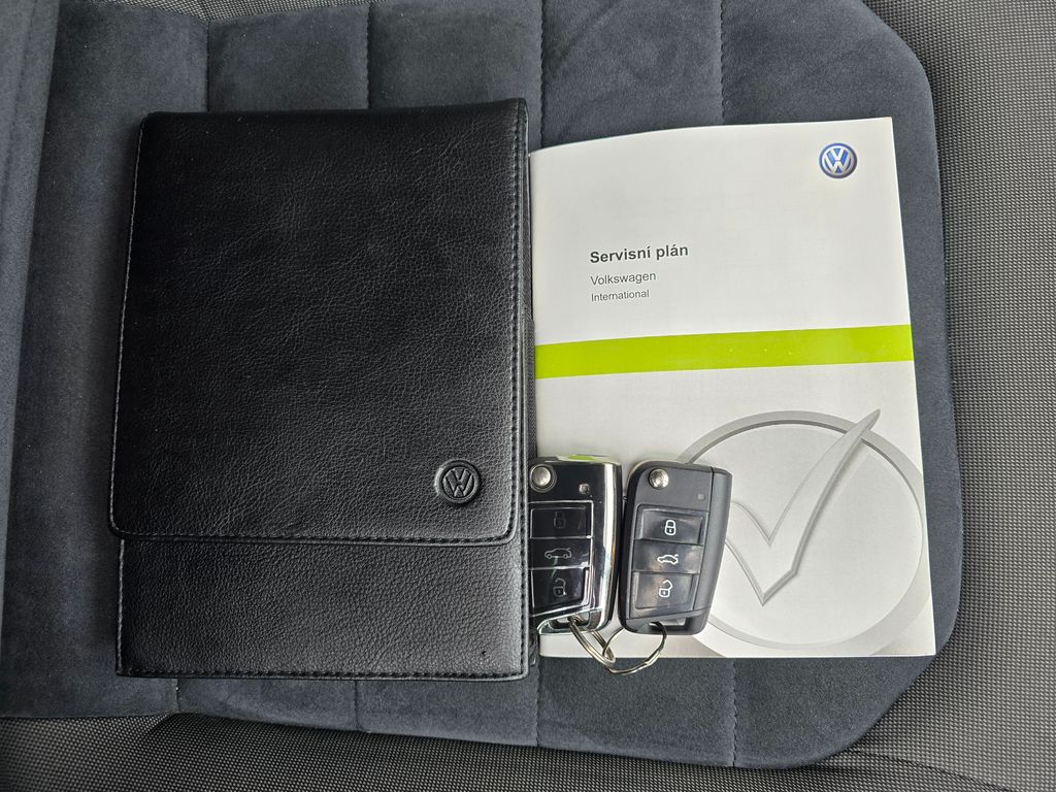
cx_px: 528
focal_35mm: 23
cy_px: 396
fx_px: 702
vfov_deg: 58.9
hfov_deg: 73.9
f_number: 1.7
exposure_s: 1/180
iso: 125
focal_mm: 6.3
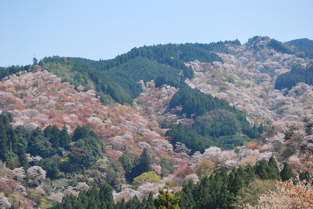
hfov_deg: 24.6
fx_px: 718
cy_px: 104
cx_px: 156
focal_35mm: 82
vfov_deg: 16.6
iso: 100
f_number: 5.6
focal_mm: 55
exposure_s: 1/250
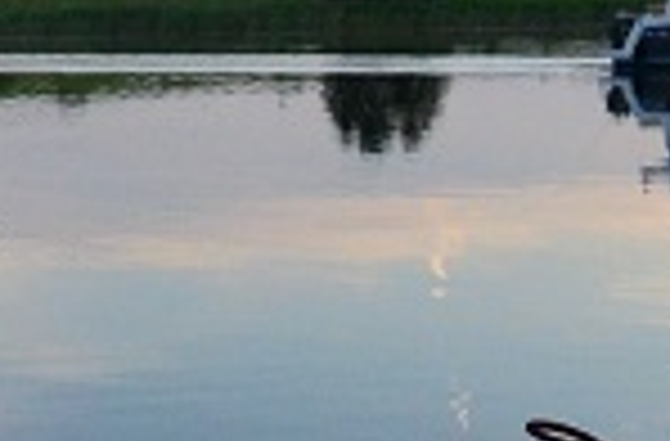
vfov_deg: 11.1
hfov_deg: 16.9
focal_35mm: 121
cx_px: 214
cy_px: 461
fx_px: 2243
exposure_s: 1/2000
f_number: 5
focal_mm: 12
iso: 1600
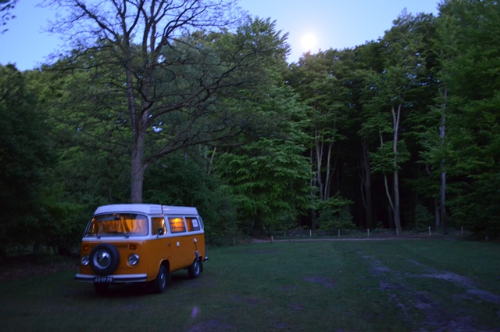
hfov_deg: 62.0
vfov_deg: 43.4
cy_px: 166
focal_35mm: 30
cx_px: 250
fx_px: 416
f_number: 3.8
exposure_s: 1/1.6
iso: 3200
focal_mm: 20
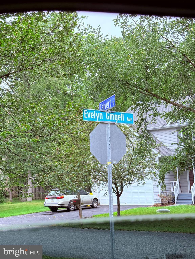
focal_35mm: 48
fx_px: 361
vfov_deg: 39.7
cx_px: 98
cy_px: 130
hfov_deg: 30.3
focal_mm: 6.76
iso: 80
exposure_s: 1/297
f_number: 1.78
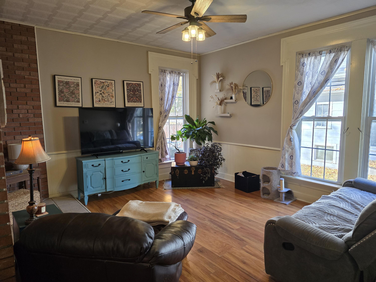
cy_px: 141
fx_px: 250
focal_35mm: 23
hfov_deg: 73.9
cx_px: 188
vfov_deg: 58.9
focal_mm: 6.3
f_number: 1.7
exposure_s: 1/120
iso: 400
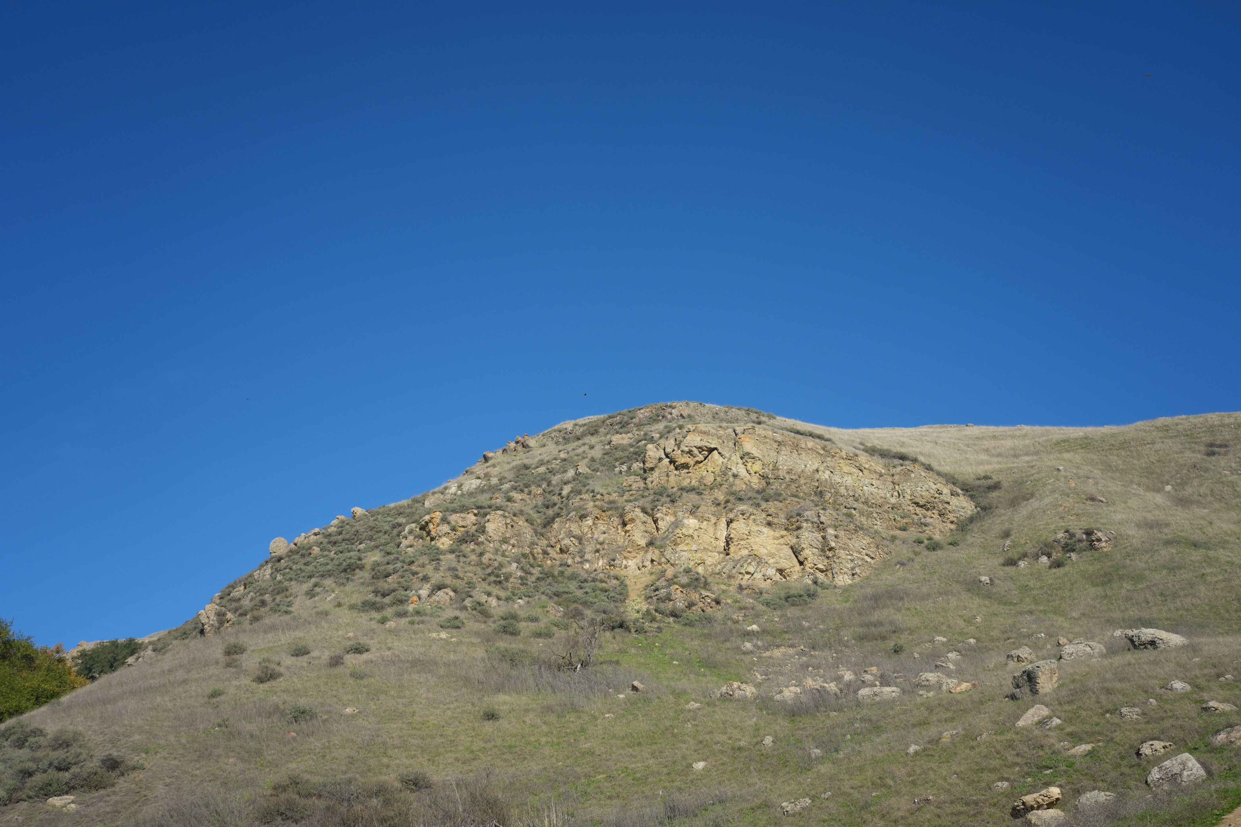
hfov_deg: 50.7
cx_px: 620
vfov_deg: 35.1
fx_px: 1310
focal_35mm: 38
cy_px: 414
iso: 250
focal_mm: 38
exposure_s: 1/2000
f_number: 4.5
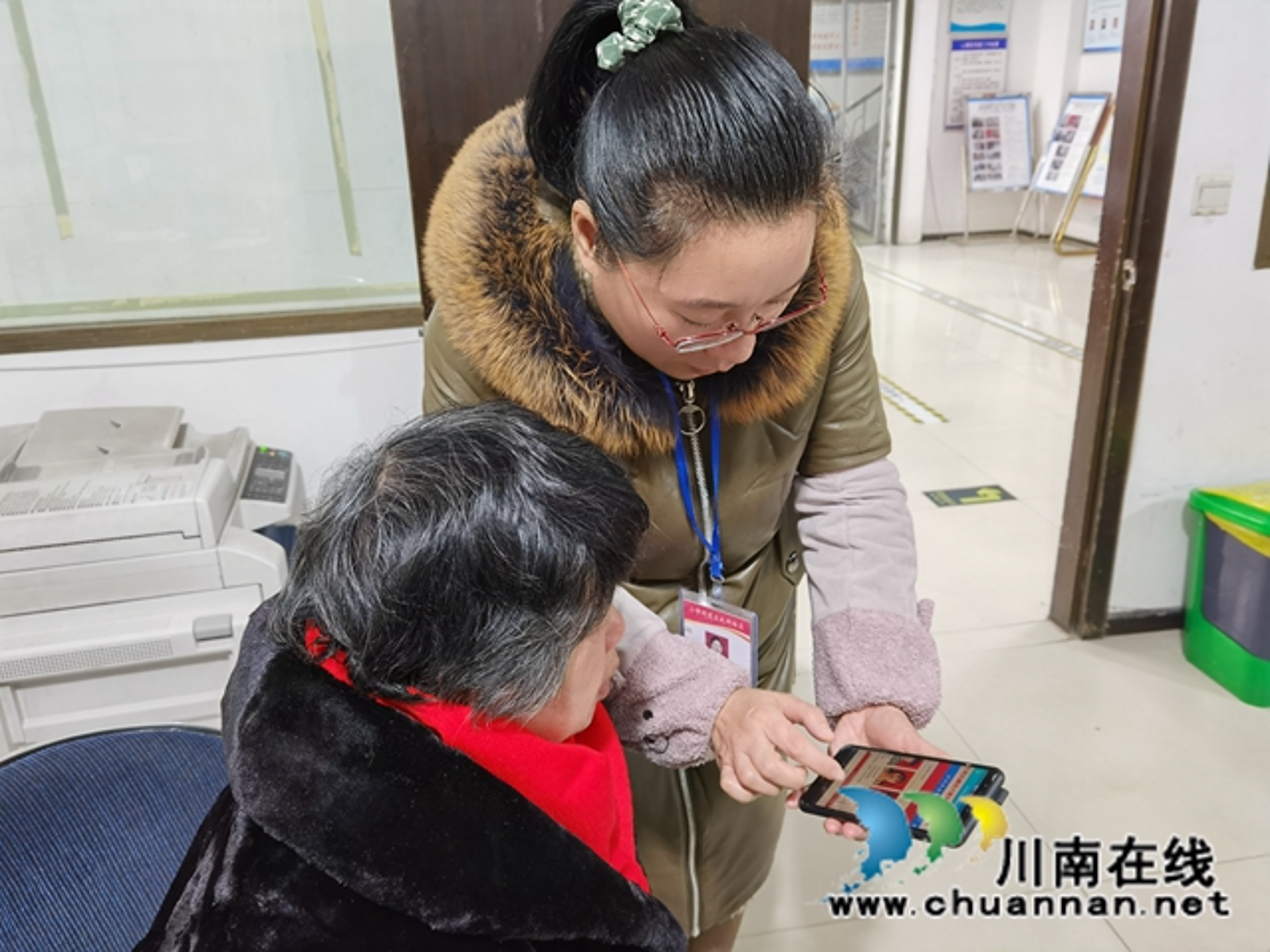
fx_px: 991
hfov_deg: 65.3
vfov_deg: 51.4
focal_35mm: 27
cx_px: 635
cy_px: 476
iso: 320
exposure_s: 1/33.3
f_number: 1.9
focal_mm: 6.71
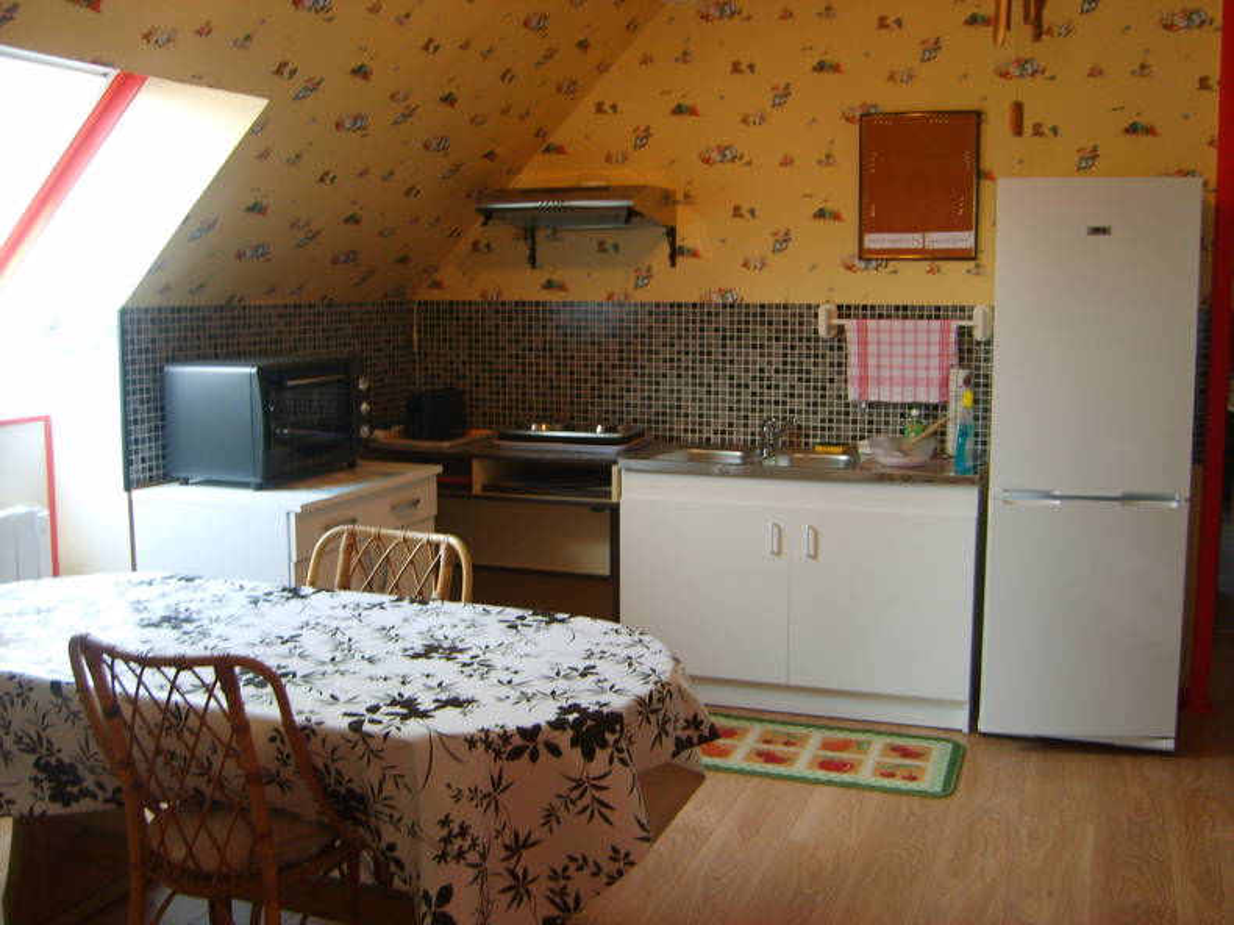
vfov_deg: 40.7
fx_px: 1247
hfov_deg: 52.6
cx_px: 617
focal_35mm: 35
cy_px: 462
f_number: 2.8
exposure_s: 1/30
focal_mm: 5.8
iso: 96
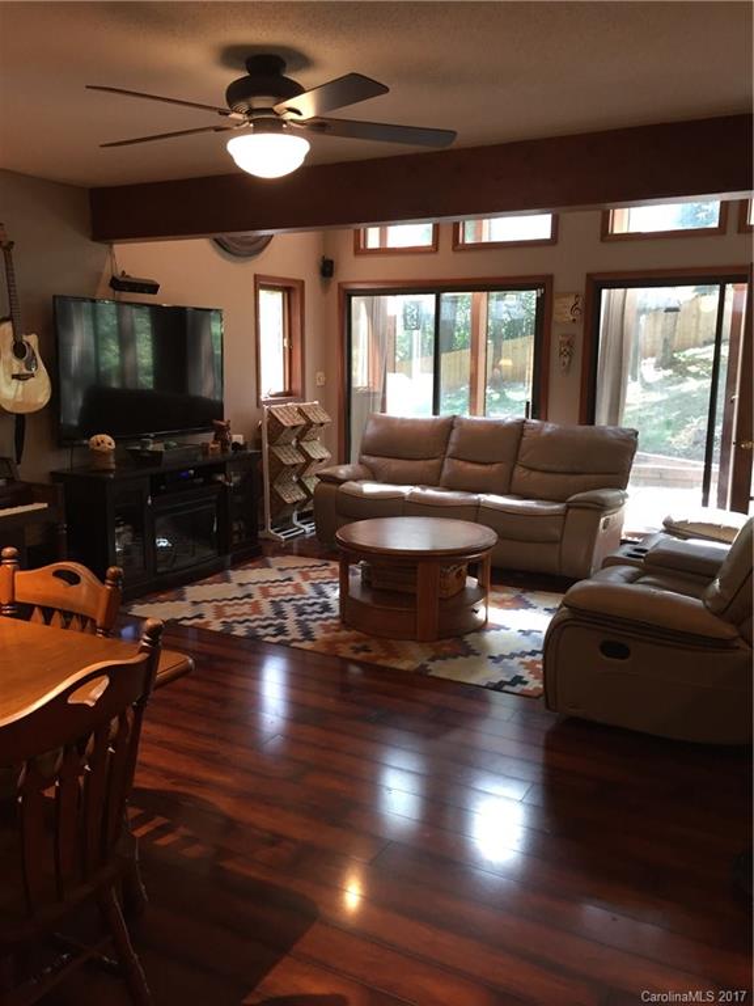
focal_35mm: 29
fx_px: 842
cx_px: 377
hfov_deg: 48.2
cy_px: 503
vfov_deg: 61.7
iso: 80
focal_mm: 4.15
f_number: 2.2
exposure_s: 1/30
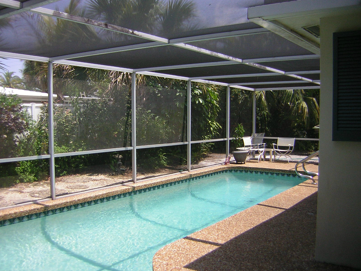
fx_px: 375
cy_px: 136
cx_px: 180
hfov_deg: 51.4
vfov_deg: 39.7
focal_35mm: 36
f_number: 2.6
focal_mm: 4.7
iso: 50
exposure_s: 1/559
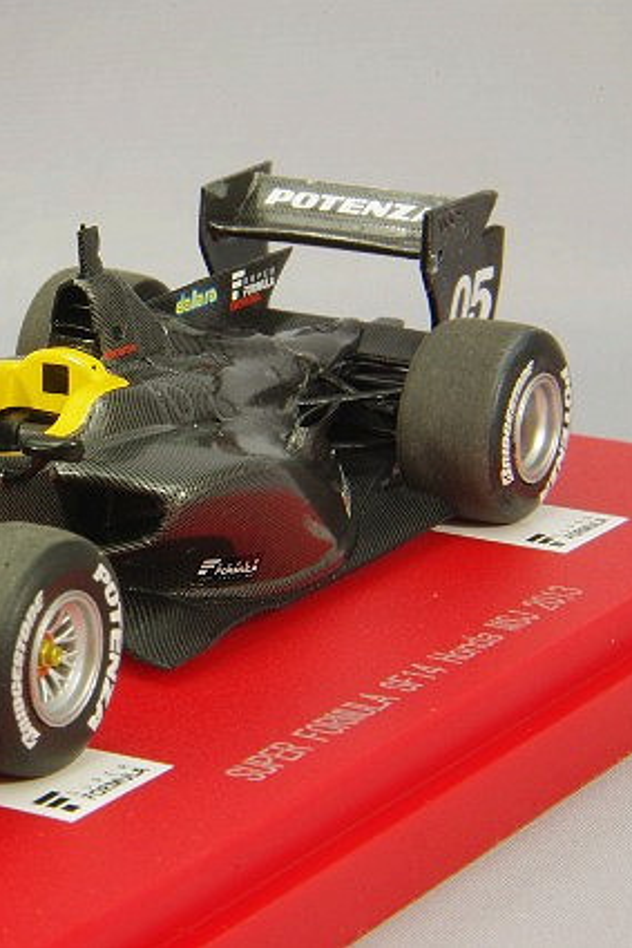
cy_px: 473
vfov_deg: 12.2
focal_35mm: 169
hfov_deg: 8.1
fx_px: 4446
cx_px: -74
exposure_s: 1
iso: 400
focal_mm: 75
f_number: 32
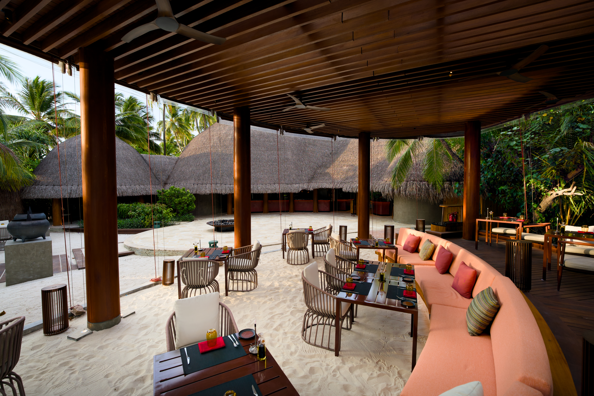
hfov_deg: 96.7
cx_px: 297
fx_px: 264
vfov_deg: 73.8
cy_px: 198
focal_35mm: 16
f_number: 4
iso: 125
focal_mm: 16
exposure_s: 1/60
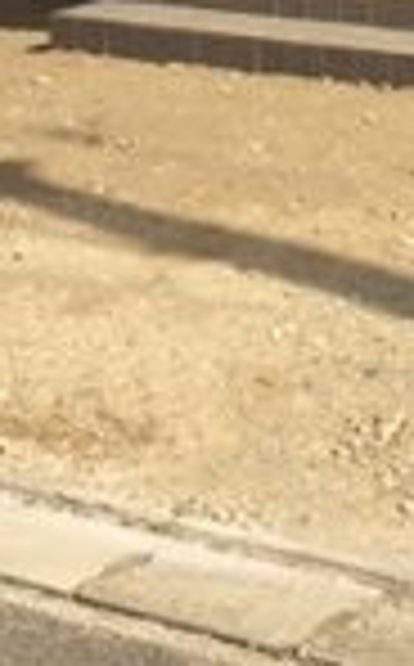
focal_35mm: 111
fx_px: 2012
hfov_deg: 11.4
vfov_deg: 17.5
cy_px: -230
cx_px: 547
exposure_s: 1/1642
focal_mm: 4.15
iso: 32
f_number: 2.2
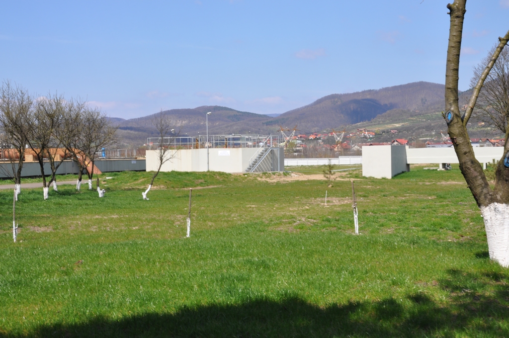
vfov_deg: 23.7
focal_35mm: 57
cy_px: 169
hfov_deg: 35.1
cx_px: 254
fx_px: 805
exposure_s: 1/200
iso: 200
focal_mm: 38
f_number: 14
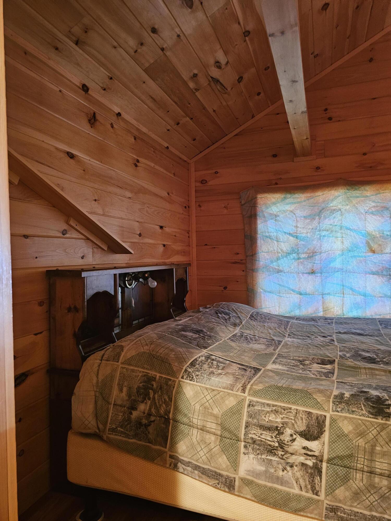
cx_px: 196
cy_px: 260
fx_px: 346
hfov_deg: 58.9
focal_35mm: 23
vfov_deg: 73.9
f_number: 1.7
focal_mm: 6.3
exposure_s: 1/24
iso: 800
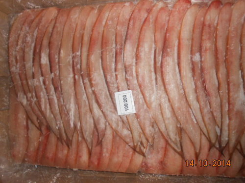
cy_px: 92
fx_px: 184
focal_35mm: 26
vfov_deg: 53.1
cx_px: 122
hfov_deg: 67.3
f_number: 11.5
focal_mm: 4.6
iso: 200
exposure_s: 1/25
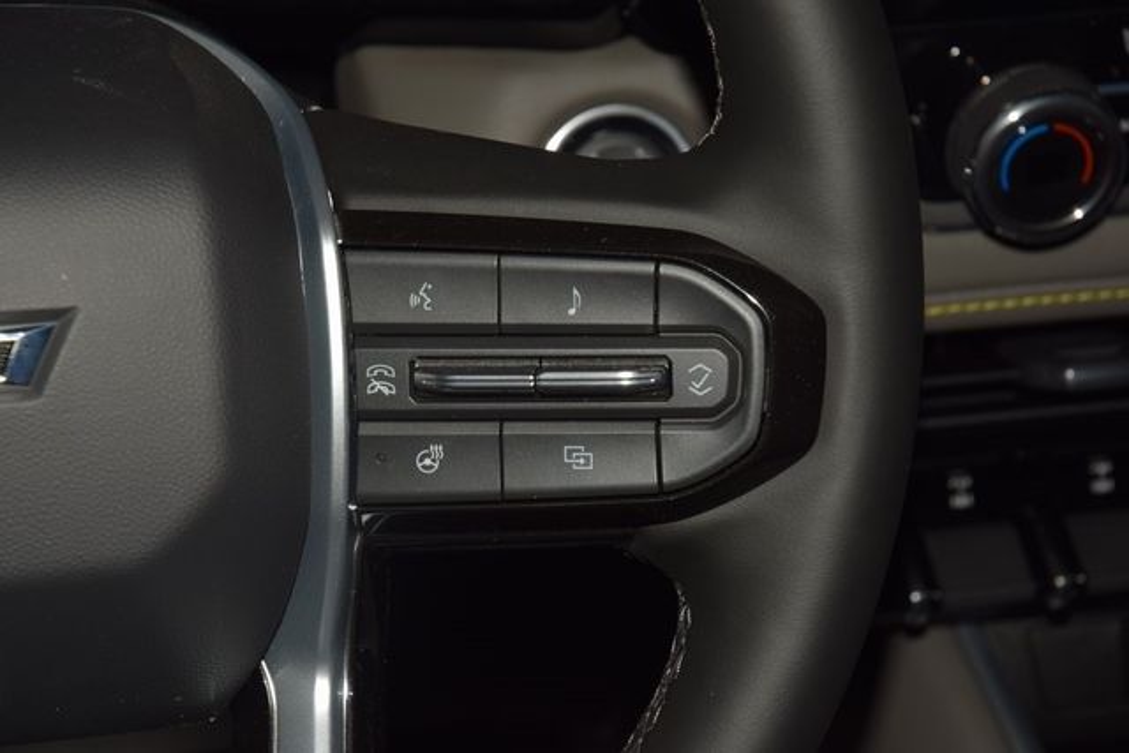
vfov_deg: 13.0
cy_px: 376
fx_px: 3293
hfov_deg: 19.5
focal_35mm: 105
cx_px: 564
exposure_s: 1/125
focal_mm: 70
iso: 100
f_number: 8
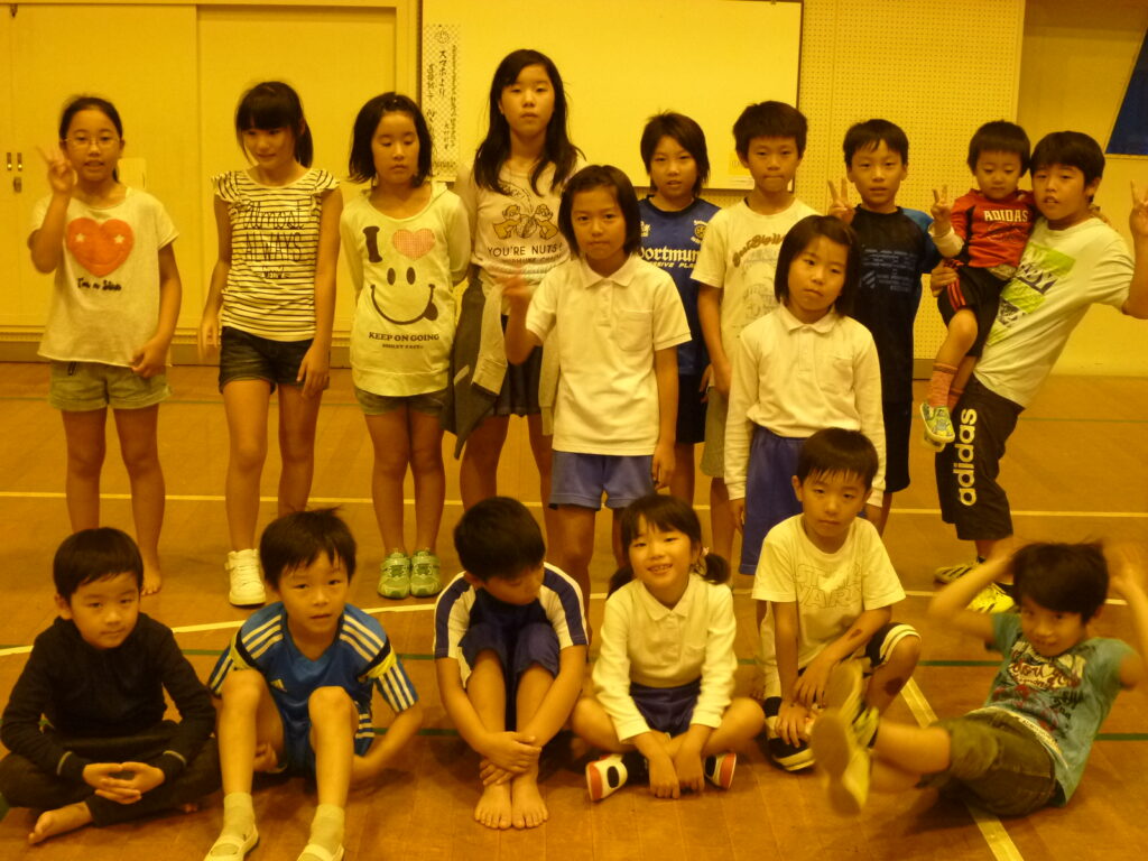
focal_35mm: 47
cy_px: 430
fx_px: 1559
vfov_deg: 30.9
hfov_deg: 40.4
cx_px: 574
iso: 400
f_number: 3.9
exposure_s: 1/30
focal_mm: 8.3
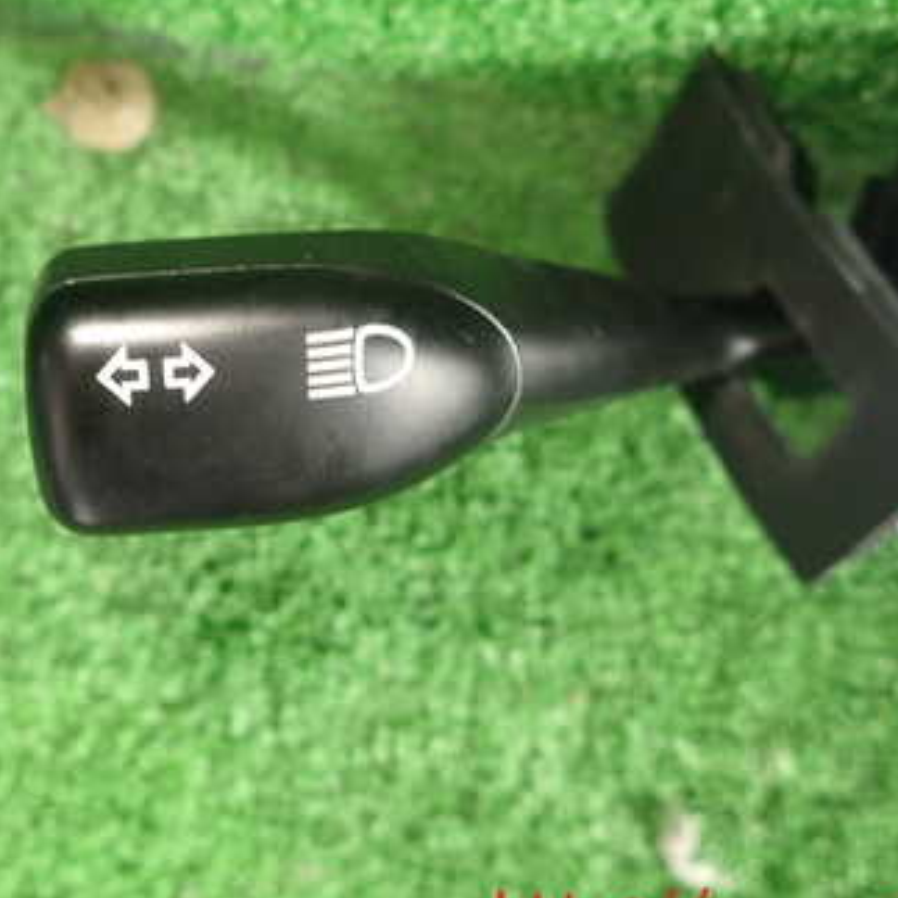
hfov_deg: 40.3
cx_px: 289
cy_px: 328
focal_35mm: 41
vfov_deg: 40.6
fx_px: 1203
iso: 200
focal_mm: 4.5
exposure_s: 1/30
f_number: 2
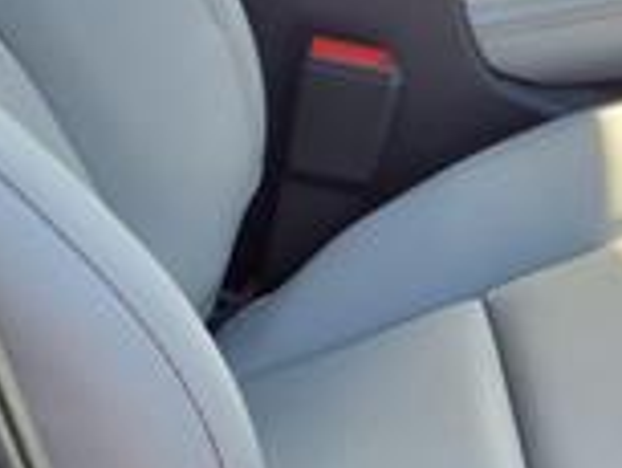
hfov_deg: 14.9
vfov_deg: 13.1
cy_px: 285
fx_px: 2032
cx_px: 1159
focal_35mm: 113
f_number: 1.9
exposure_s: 1/145
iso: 40
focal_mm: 3.58
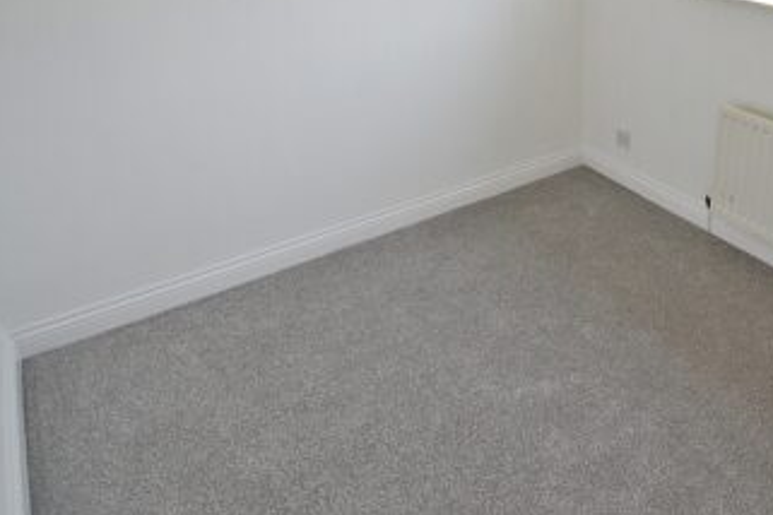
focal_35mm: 28
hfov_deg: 60.9
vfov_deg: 45.4
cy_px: 155
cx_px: 602
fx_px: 601
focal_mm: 10
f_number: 6.3
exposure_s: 1/160
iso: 800
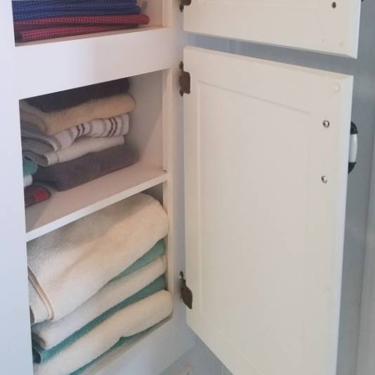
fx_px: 539
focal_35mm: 44
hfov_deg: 38.2
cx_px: 146
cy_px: 106
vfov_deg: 37.6
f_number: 1.7
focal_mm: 4.2
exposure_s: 1/24
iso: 125
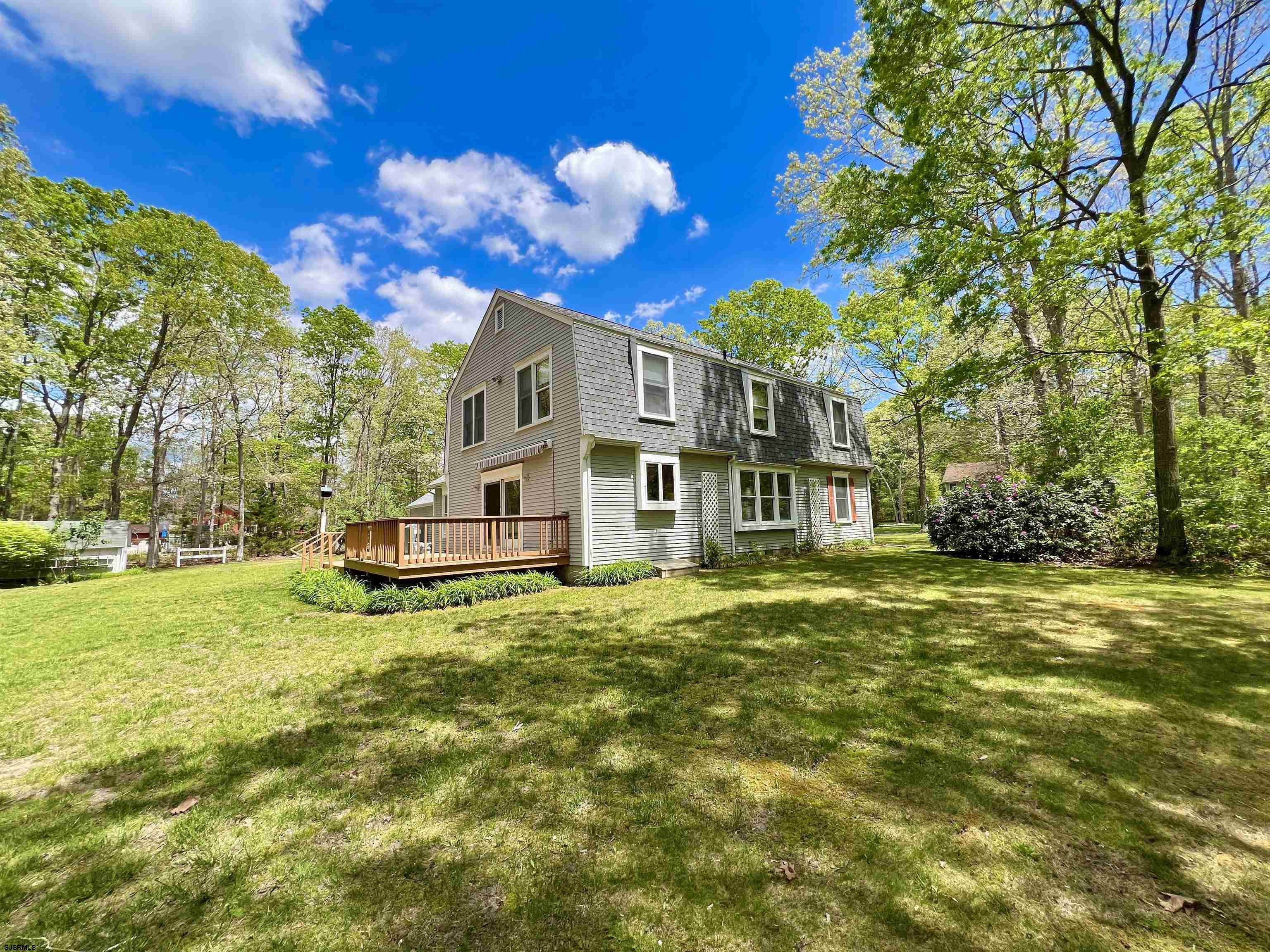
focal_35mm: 13
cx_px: 635
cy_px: 476
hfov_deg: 106.2
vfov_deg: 89.9
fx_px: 477
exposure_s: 1/1054
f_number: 1.8
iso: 32
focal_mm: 1.57
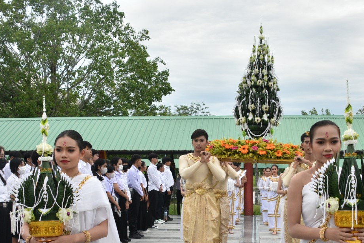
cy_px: 193
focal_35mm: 49
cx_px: 212
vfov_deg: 27.0
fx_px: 495
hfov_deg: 40.2
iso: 1600
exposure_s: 1/320
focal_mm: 28
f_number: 5.6
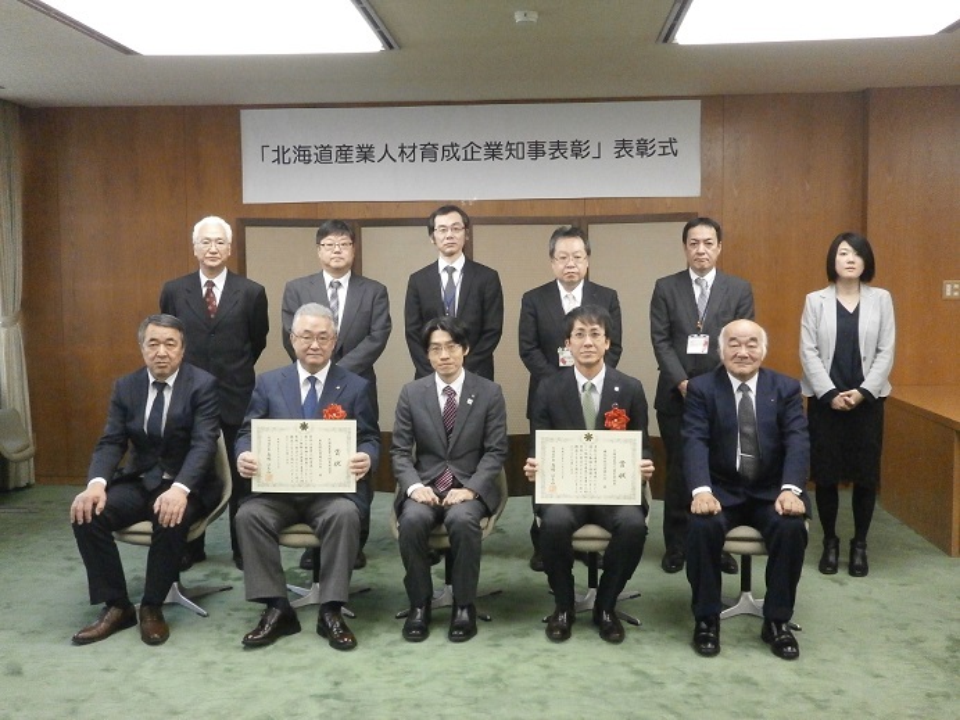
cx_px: 480
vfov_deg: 39.7
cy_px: 360
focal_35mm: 36
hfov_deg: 51.4
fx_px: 998
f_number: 3.1
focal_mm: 6.4
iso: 800
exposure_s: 1/125
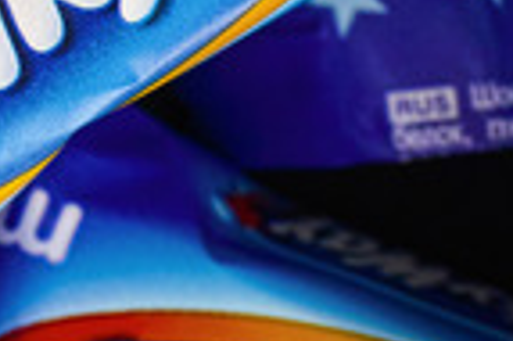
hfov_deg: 5.0
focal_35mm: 409
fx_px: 5822
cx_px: -456
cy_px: -574
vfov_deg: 3.3
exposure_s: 4
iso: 100
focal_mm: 50
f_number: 8
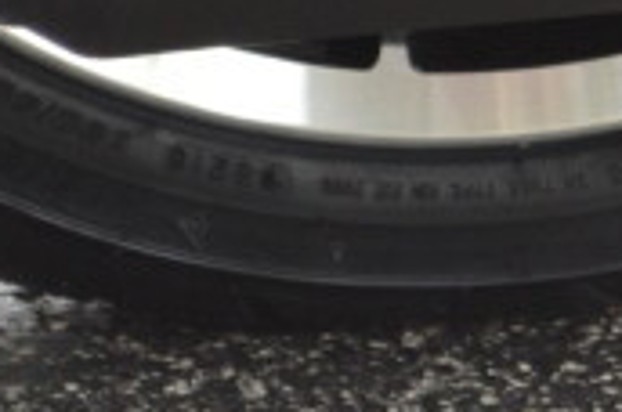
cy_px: -969
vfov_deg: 2.3
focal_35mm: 576
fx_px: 9942
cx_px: 676
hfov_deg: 3.6
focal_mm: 55
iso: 180
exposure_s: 1/125
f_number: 5.6
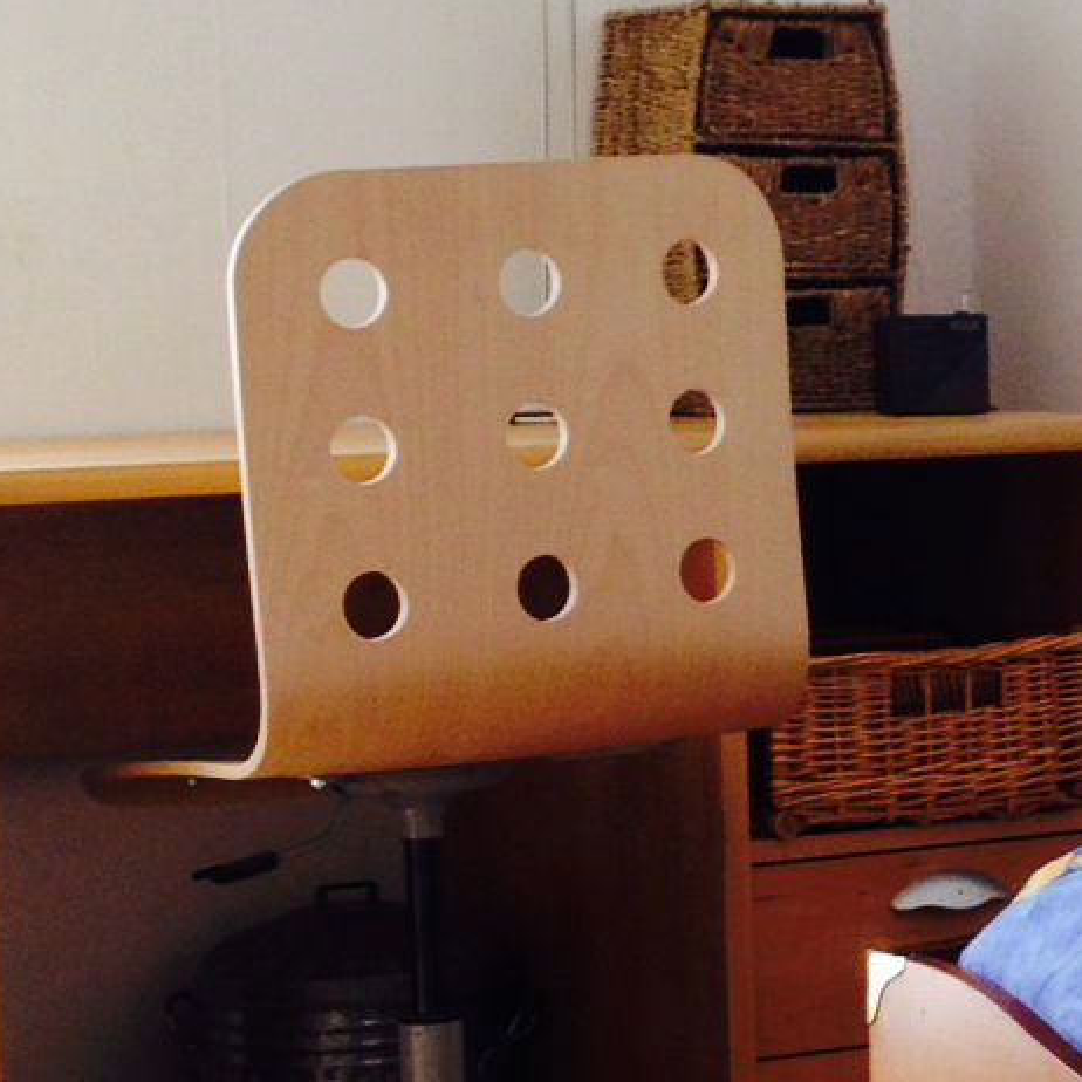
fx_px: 4845
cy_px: 670
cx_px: 1002
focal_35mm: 137
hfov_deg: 12.6
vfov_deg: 12.7
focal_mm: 4.28
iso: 64
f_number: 2.4
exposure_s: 1/60
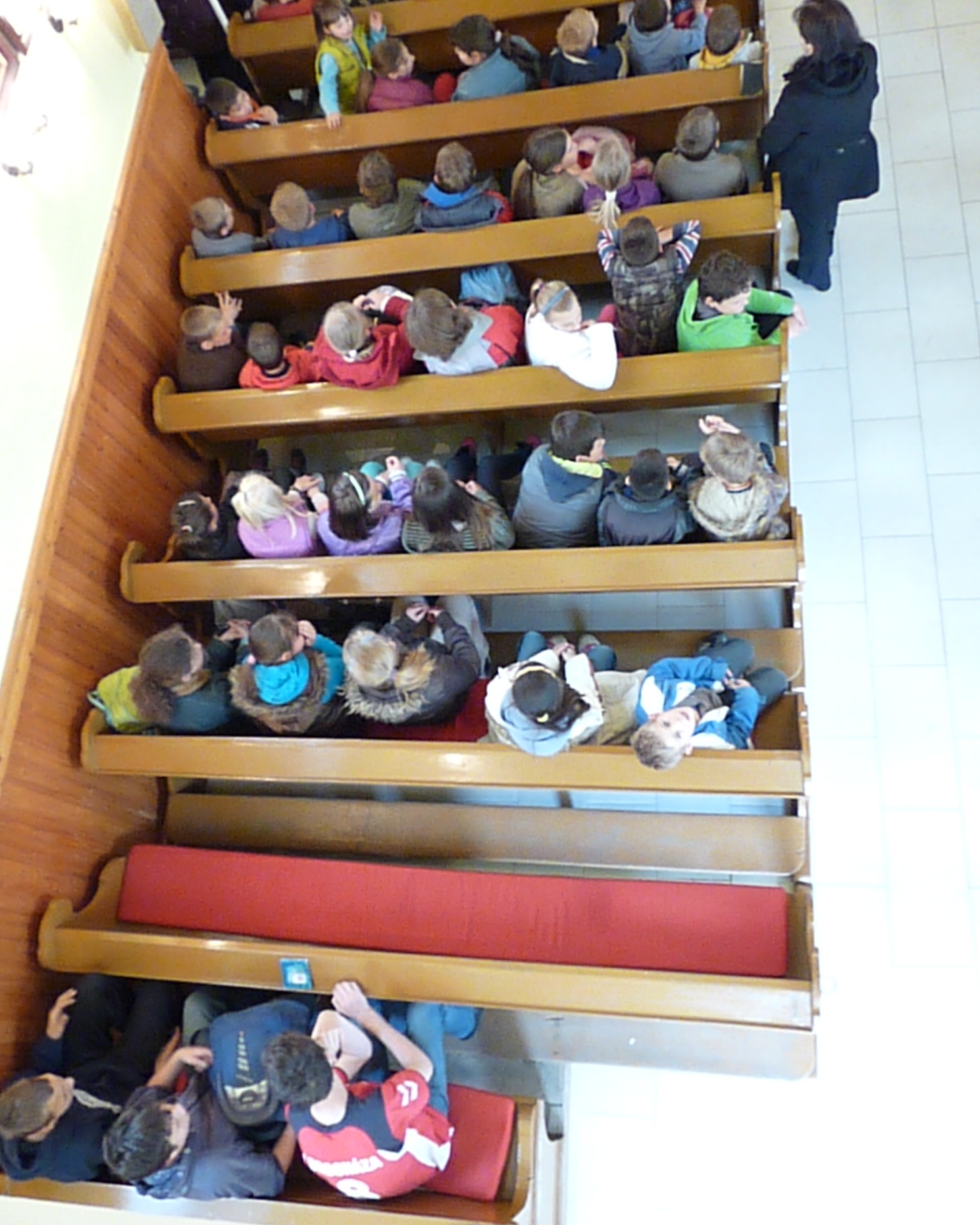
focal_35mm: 29
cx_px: 498
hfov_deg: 50.0
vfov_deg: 60.4
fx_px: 1051
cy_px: 577
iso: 1250
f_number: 2.8
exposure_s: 1/30
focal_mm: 4.8
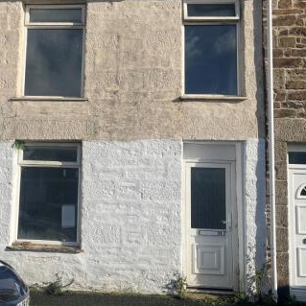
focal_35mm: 42
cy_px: 144
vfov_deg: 40.0
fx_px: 420
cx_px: 76
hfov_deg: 39.0
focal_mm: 5.1
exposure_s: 1/6494
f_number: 1.6
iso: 50
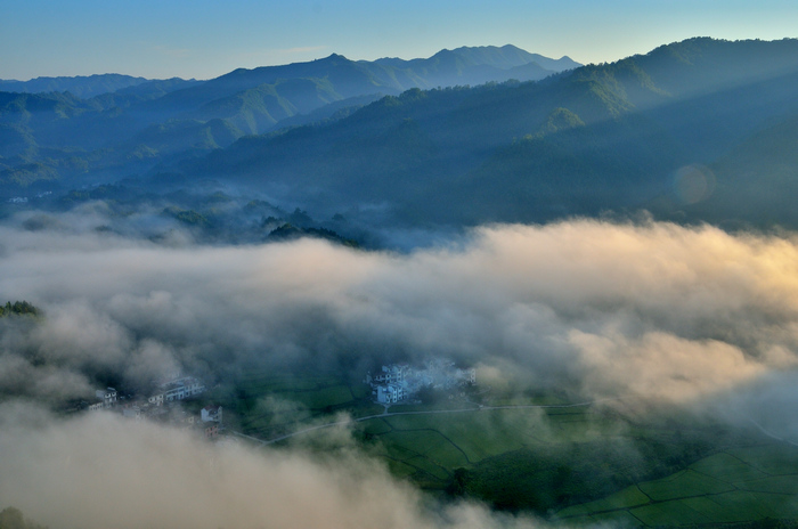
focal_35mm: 45
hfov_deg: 43.7
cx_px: 399
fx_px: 996
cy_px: 264
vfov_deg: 29.8
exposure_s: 1/320
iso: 100
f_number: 11
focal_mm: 30
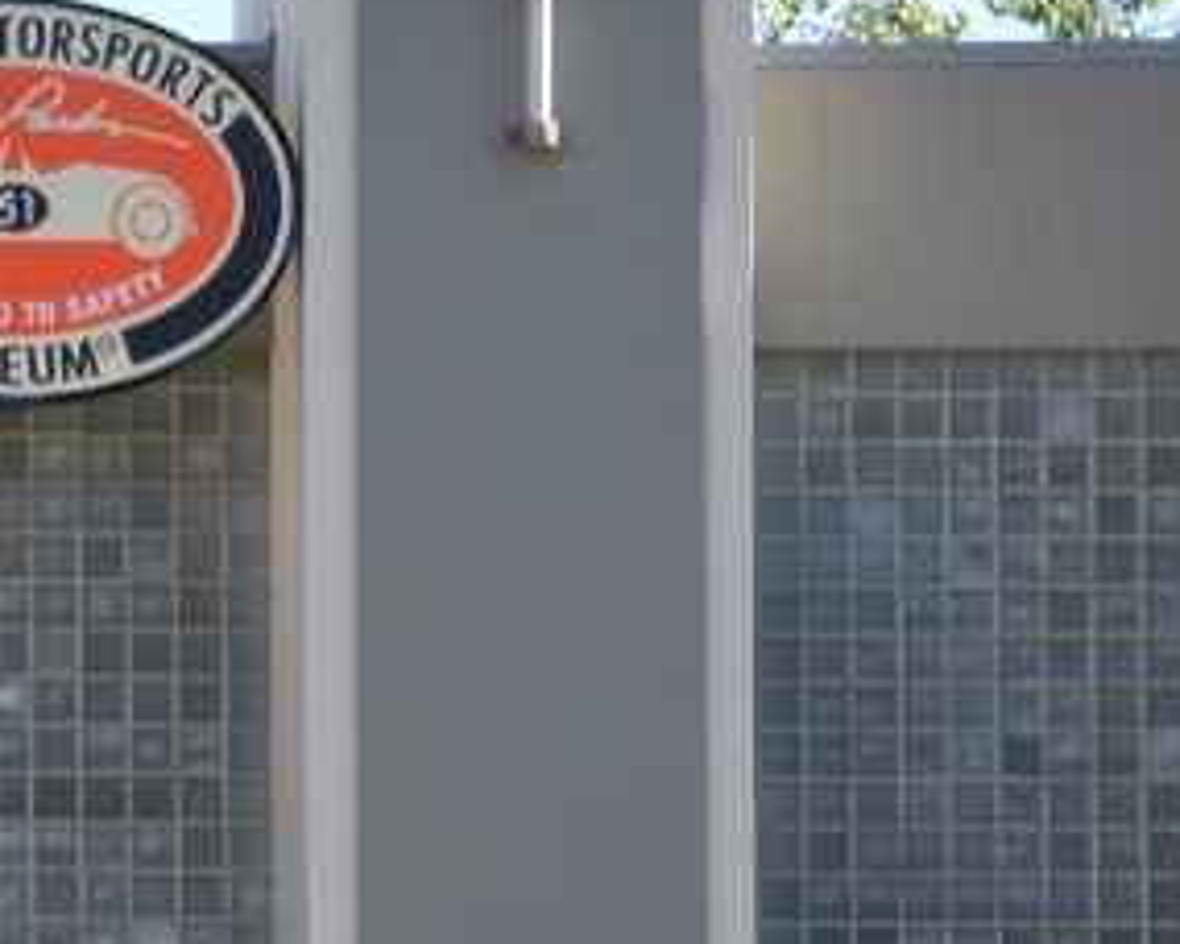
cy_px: 1043
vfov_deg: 5.1
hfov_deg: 6.4
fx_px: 10582
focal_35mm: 303
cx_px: -166
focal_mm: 60
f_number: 7.1
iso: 200
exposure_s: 1/200
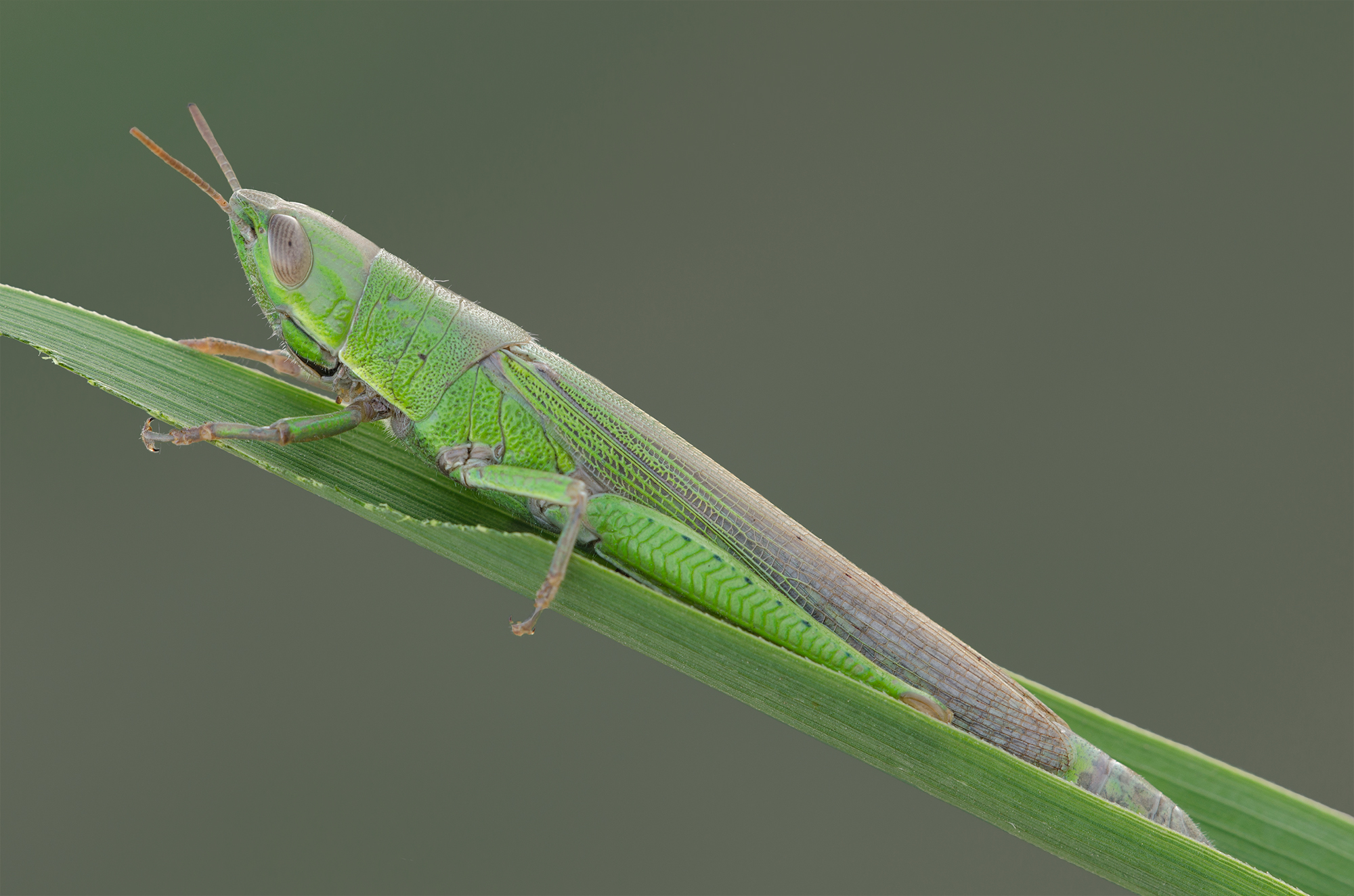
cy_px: 448
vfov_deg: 5.1
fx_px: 10135
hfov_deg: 7.6
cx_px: 677
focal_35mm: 270
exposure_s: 1/10
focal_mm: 180
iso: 100
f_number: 9
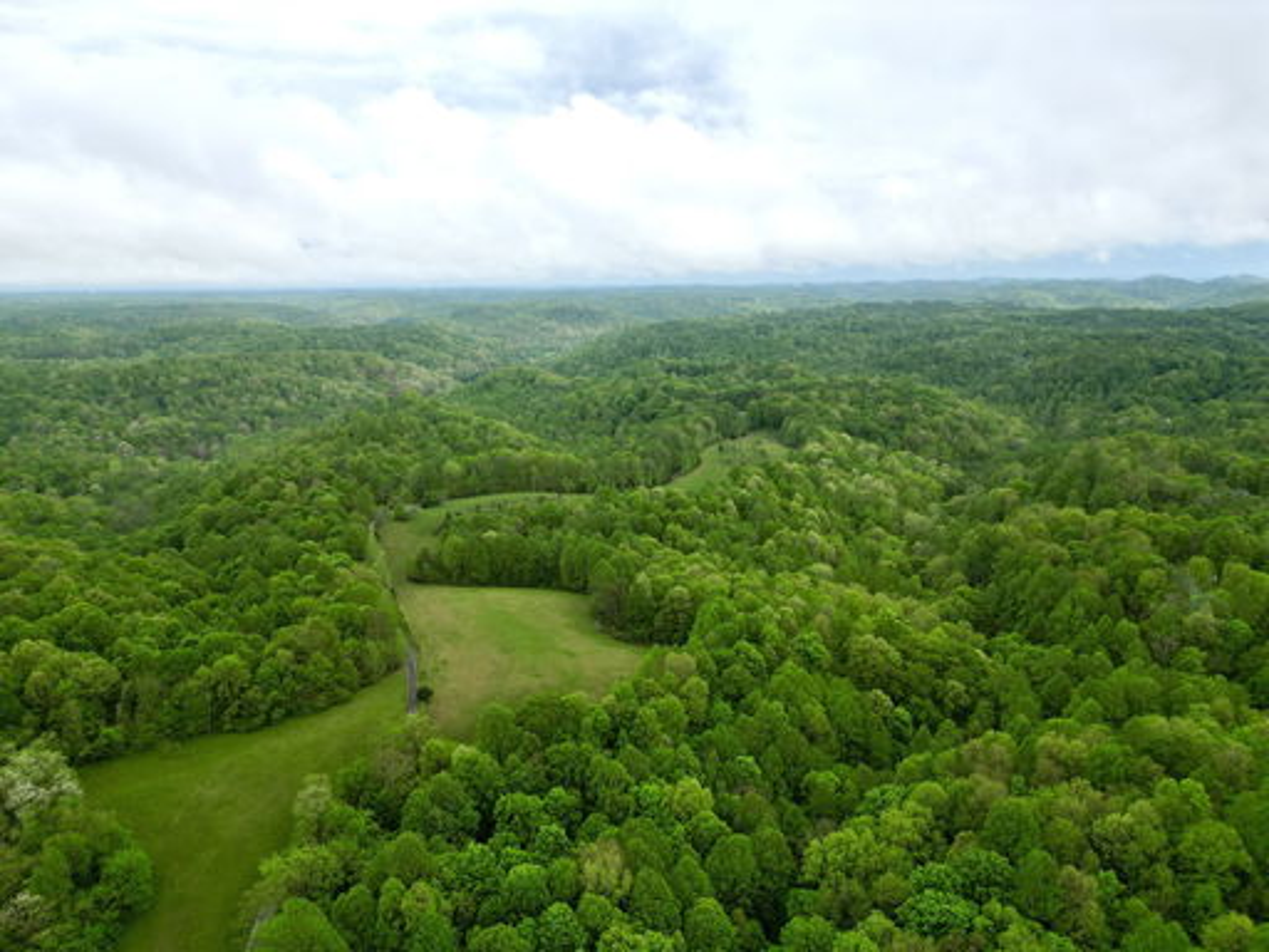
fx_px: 880
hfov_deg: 71.6
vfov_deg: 56.8
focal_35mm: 24
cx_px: 634
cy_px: 476
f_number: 1.7
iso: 100
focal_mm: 6.72
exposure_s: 1/800
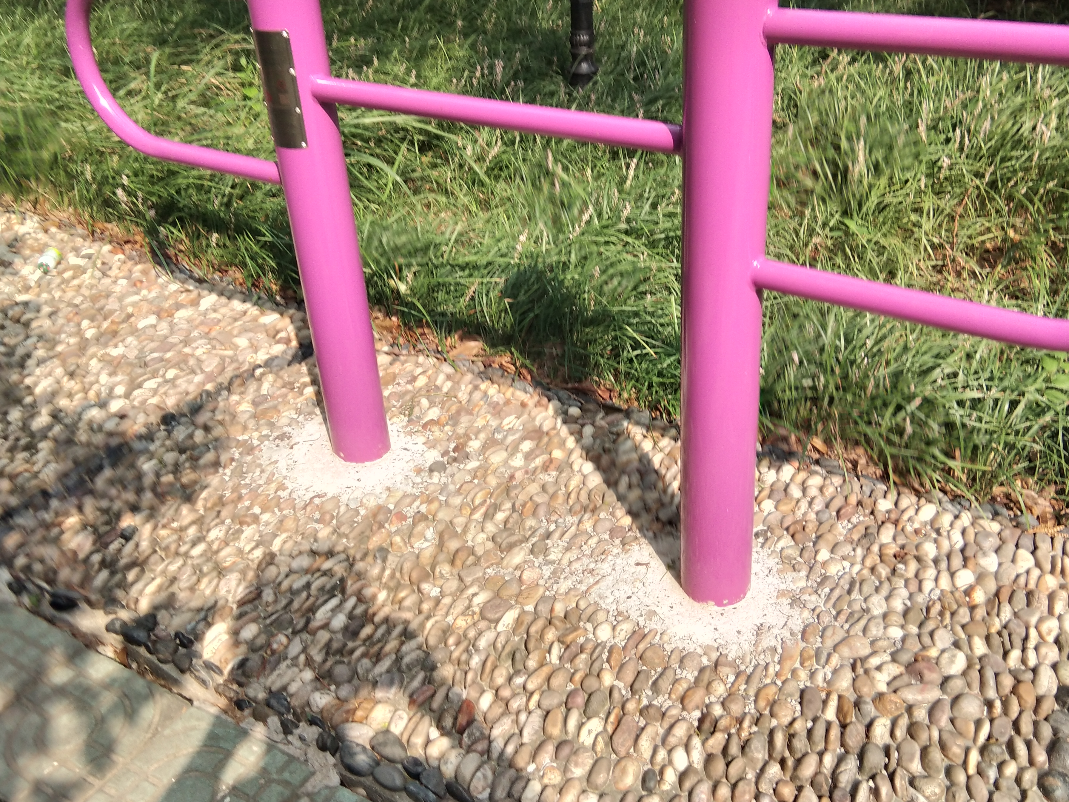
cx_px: 570
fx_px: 1112
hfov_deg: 51.3
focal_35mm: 36
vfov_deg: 39.6
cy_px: 376
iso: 50
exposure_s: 1/181
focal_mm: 3.69
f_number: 2.2
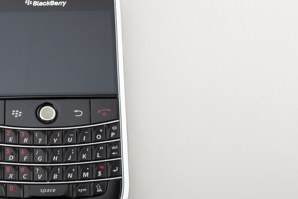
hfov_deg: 30.4
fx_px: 530
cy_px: 94
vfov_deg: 21.2
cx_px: 44
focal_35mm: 64
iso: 400
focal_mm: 22
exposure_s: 1/200
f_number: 10
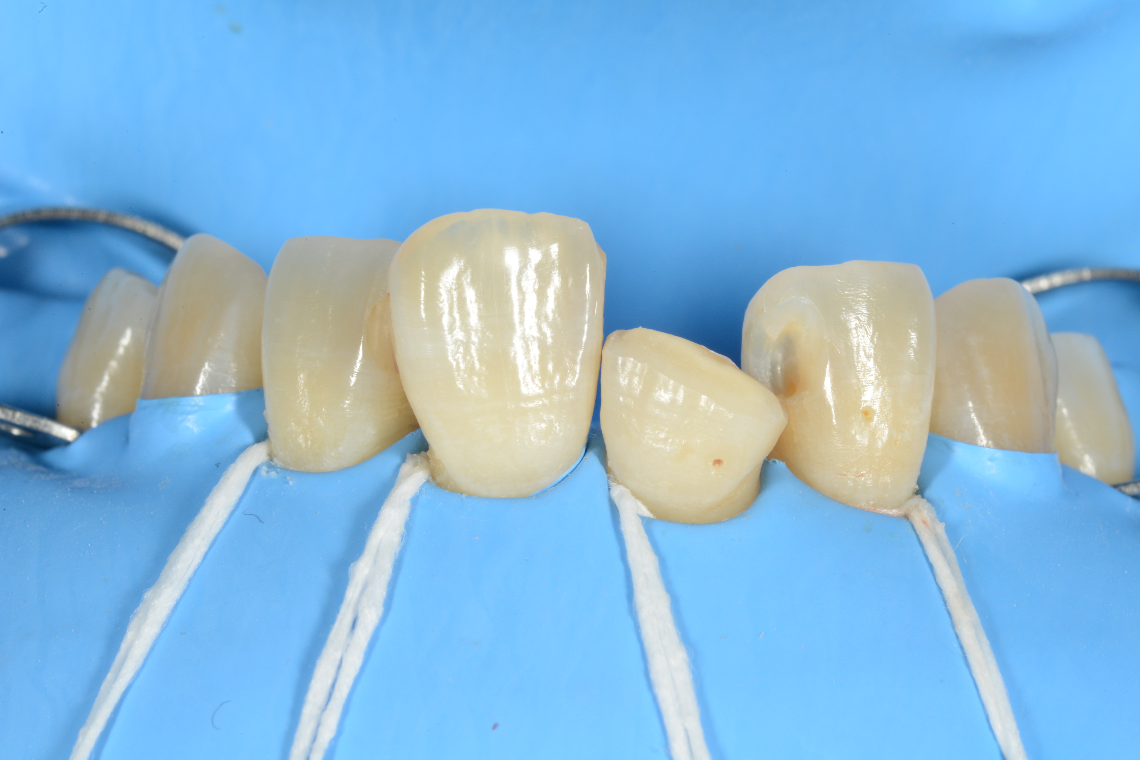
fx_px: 3325
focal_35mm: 105
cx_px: 570
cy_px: 380
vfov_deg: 13.0
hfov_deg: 19.5
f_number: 51
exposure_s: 1/200
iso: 400
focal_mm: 105
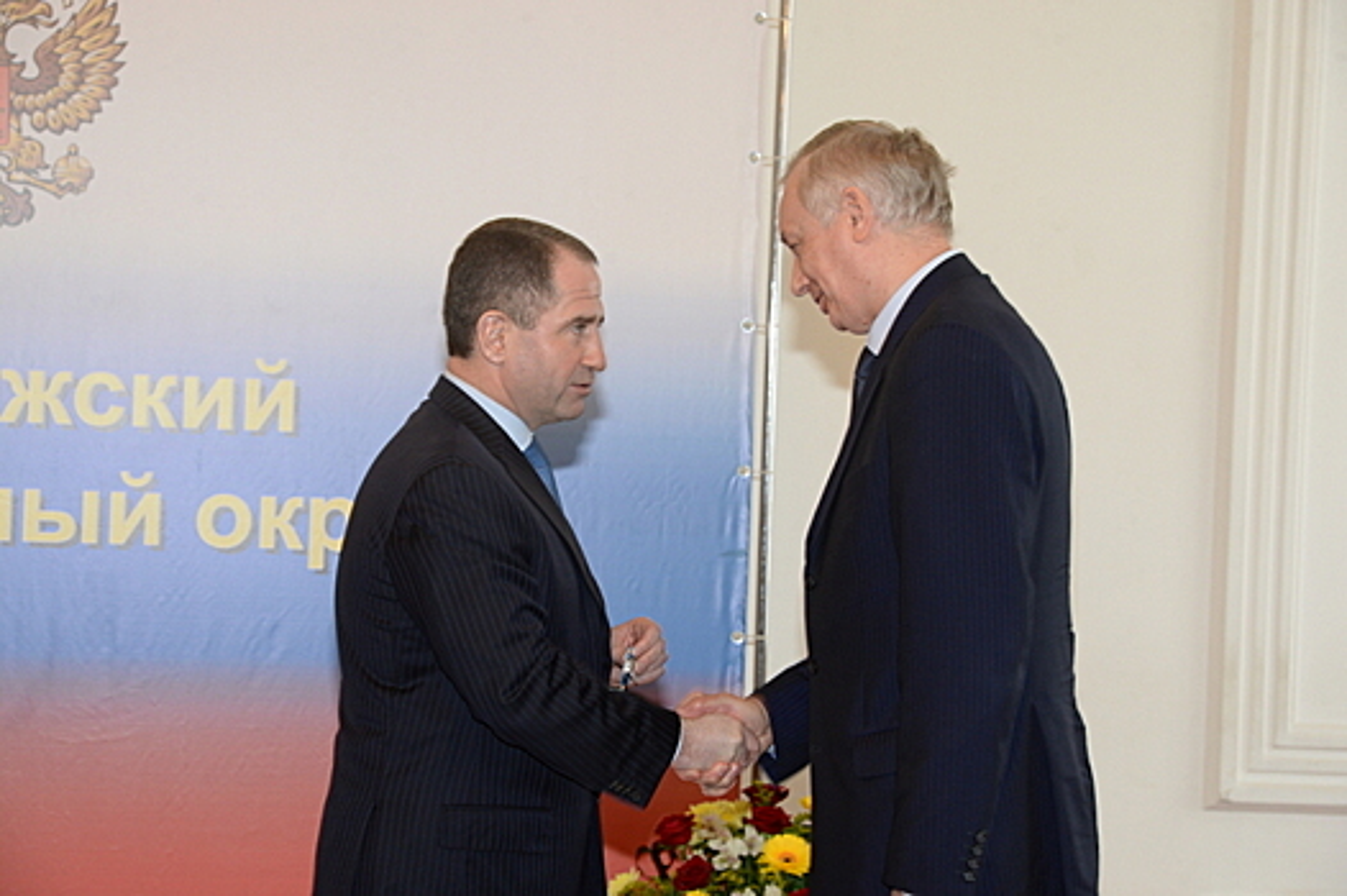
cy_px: 448
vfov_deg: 13.0
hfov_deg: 19.5
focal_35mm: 105
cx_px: 674
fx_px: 3926
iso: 1250
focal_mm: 105
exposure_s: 1/60
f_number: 8
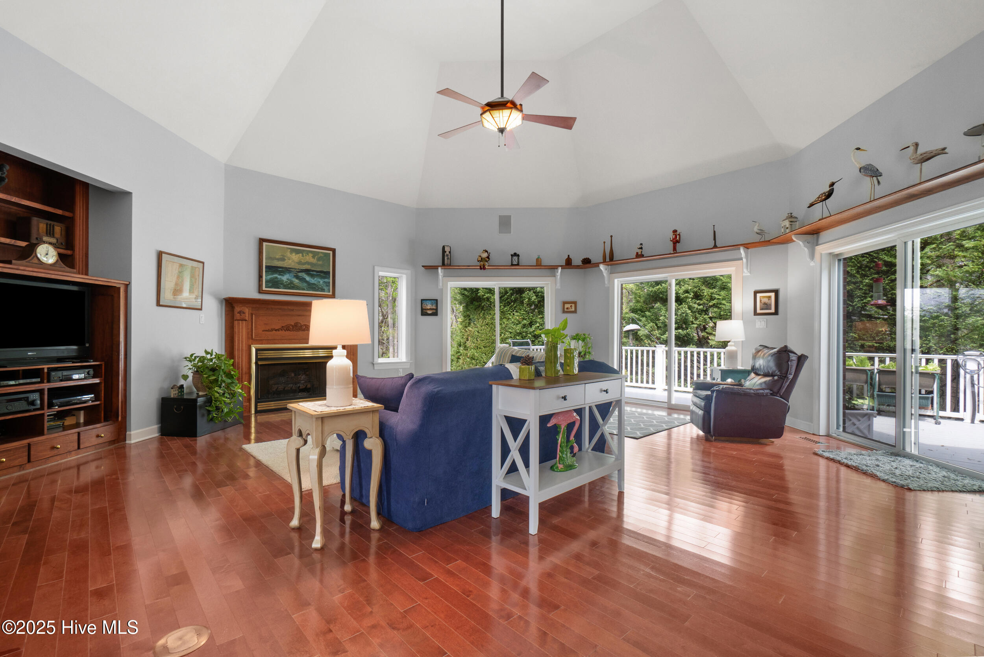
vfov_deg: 77.4
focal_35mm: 15
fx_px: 410
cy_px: 328
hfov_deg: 100.4
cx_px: 492
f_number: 8
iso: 250
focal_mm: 10
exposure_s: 1/1.67
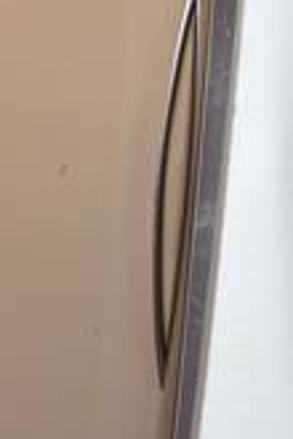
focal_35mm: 112
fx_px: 1367
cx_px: -346
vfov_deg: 18.2
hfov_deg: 10.8
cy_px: 165
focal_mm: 24
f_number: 5
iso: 800
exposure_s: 1/100
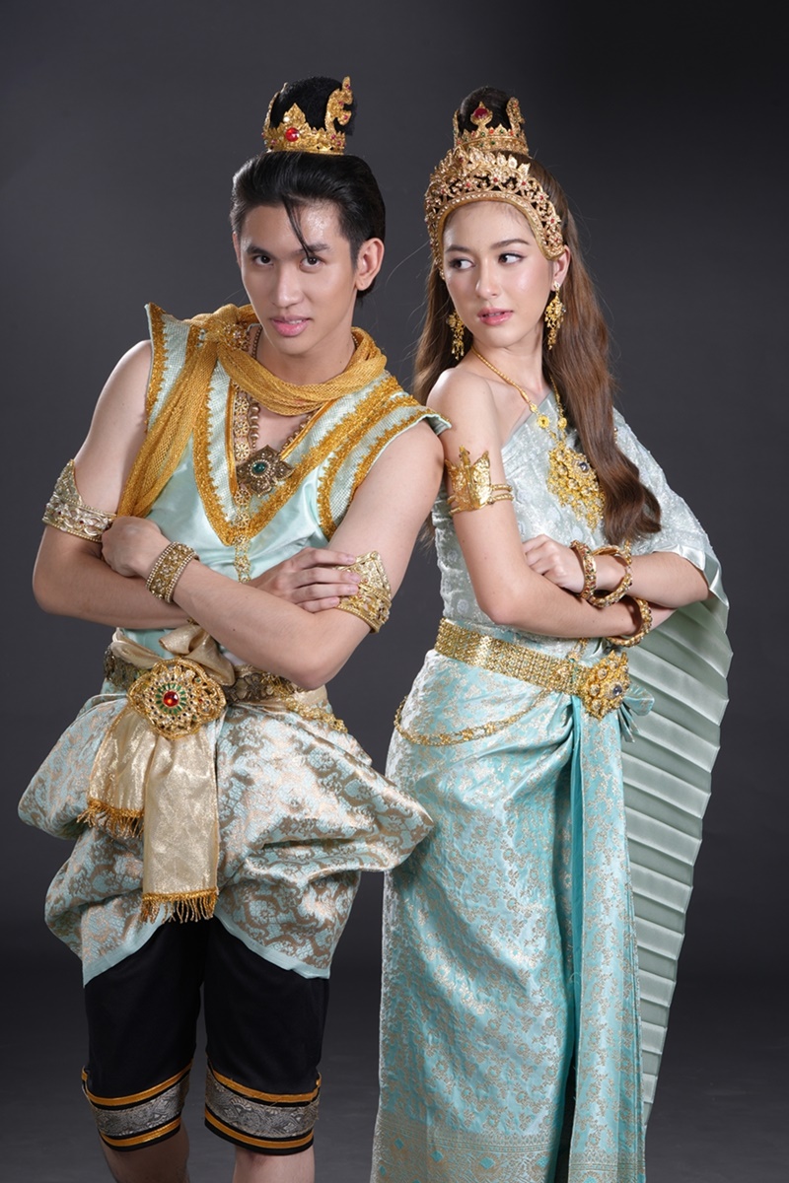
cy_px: 592
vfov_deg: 16.4
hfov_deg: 11.0
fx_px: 4109
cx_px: 394
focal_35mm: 125
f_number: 13
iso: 100
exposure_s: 1/160
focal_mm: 125
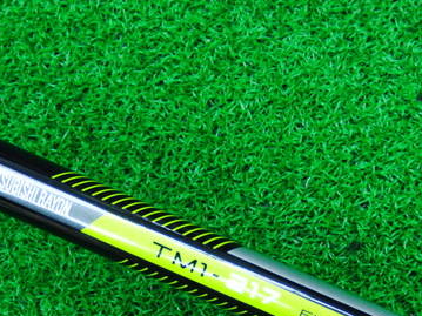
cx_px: 197
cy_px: 273
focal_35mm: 66
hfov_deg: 29.4
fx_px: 804
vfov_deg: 21.8
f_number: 3.6
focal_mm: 6.42
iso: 400
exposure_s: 1/30
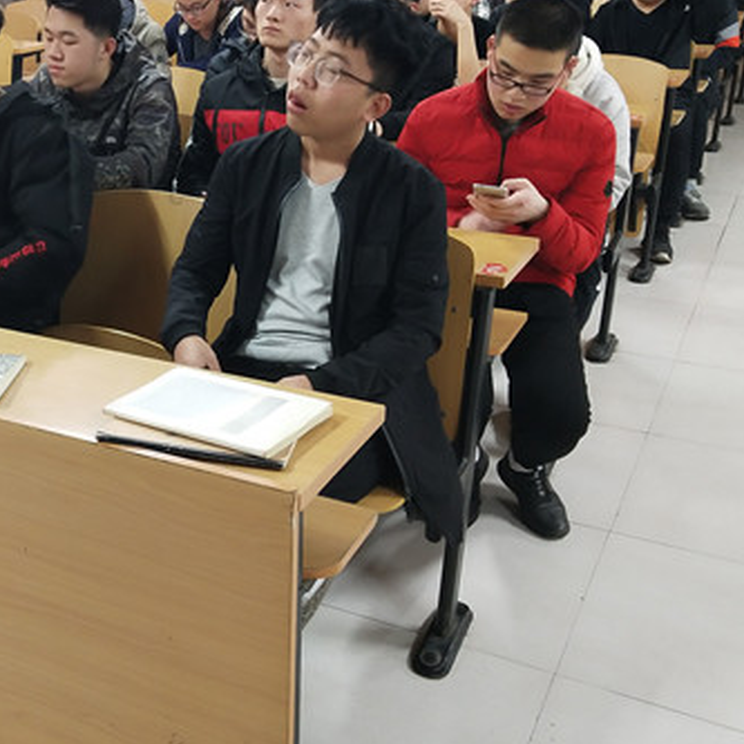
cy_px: 297
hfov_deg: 32.4
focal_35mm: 51
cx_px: 136
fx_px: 1240
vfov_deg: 33.3
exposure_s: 1/33.3
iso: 396
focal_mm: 3.95
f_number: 1.8
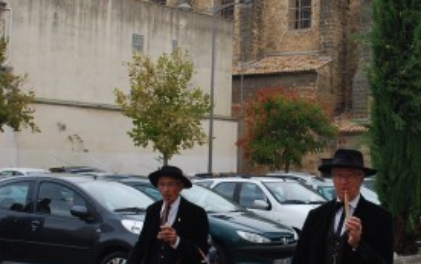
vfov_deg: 16.8
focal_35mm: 78
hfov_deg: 26.2
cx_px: 304
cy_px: 144
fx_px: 896
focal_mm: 22
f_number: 5.6
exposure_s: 1/125
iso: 100
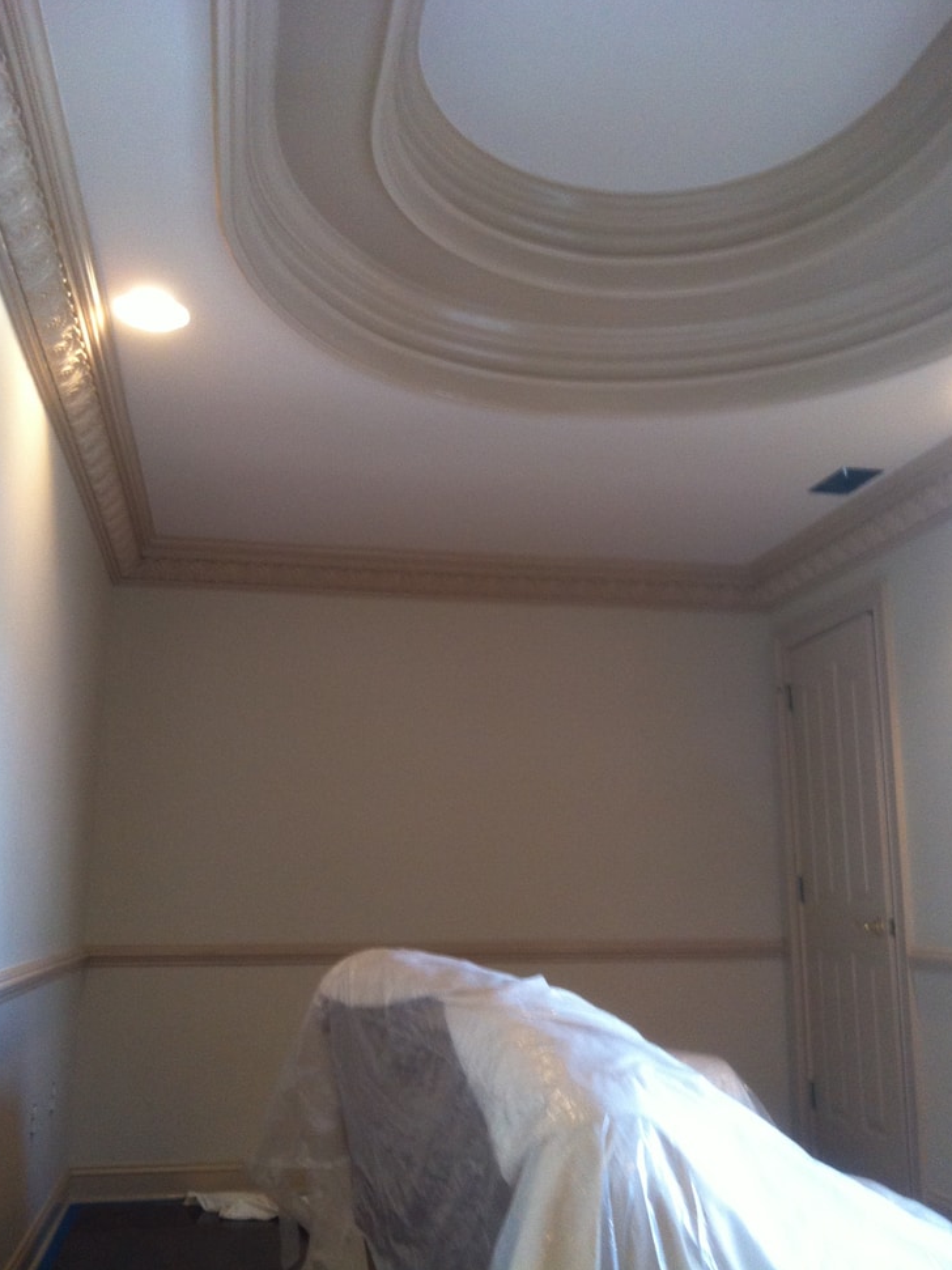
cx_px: 474
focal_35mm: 36
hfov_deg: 39.6
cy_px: 617
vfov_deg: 51.4
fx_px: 1320
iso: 125
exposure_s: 1/15
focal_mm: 3.85
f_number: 2.8
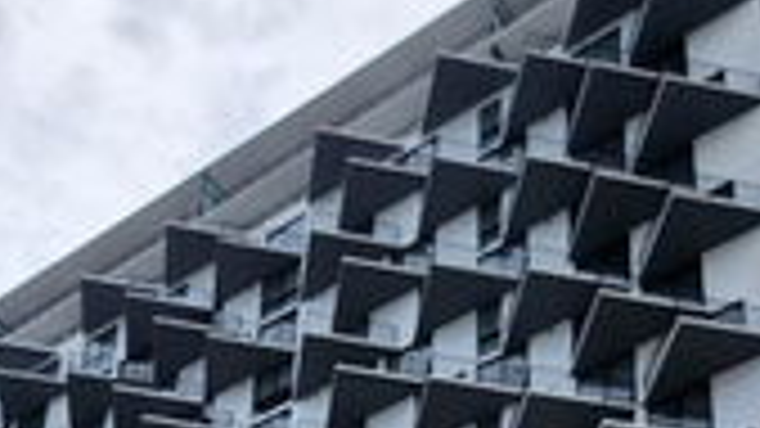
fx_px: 1431
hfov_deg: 29.7
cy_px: 926
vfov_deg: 13.7
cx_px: 459
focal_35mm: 71
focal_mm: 6.7
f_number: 1.8
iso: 16
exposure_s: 1/1135
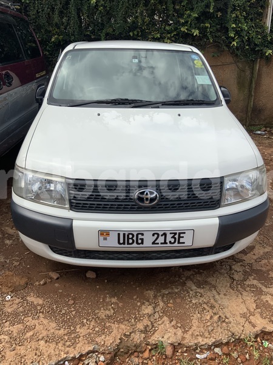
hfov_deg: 48.2
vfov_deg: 61.7
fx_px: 305
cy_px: 182
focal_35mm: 29
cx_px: 136
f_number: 1.8
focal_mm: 3
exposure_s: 1/1848
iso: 16
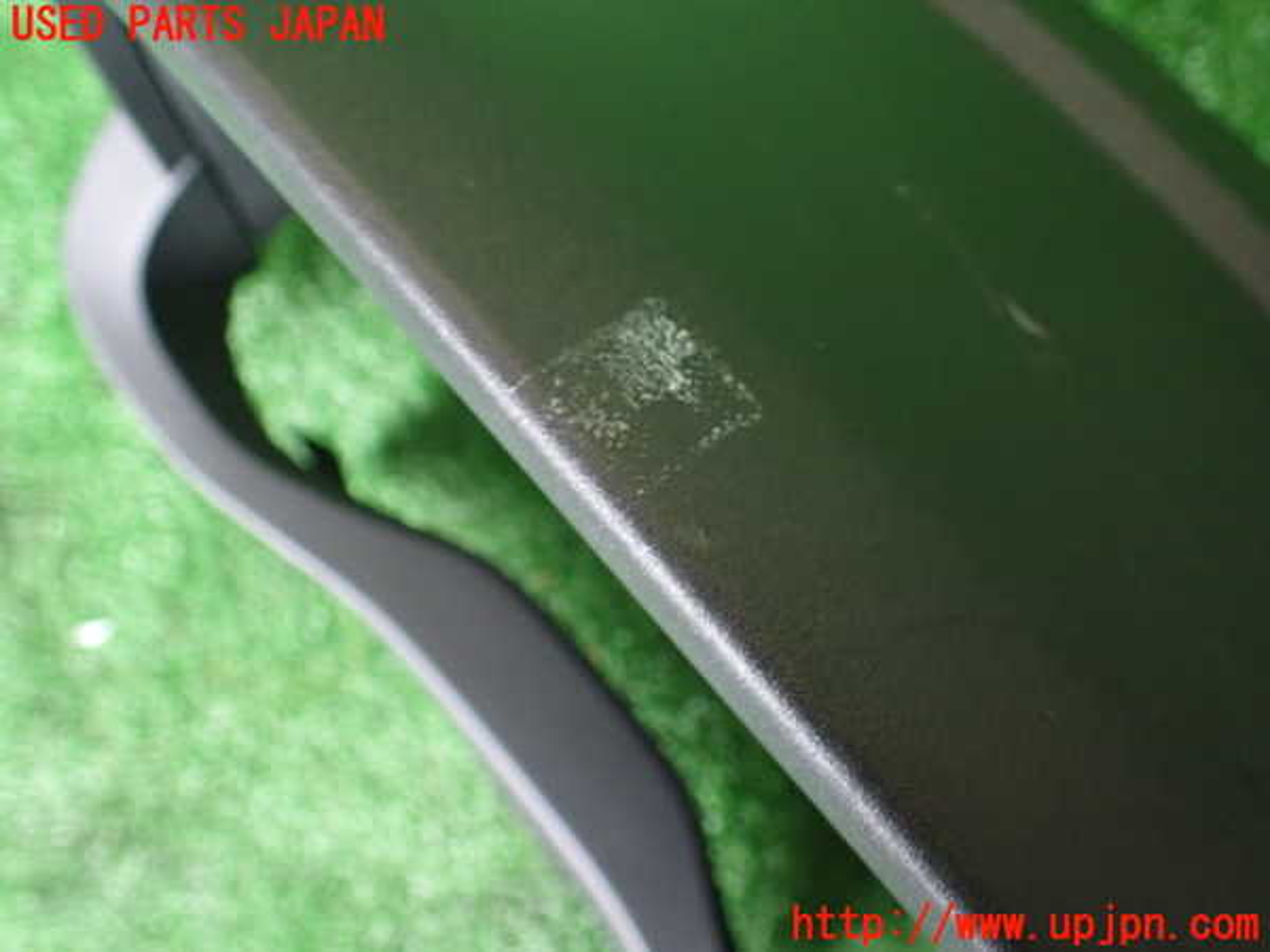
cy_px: 476
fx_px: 1101
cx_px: 635
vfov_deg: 46.8
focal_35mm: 30
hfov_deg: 60.0
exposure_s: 1/30
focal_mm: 5.4
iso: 1000
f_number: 2.3
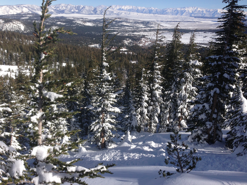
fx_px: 235
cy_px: 92
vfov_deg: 42.9
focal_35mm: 33
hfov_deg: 55.4
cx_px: 124
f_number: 2.4
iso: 50
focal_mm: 4.13
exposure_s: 1/2358
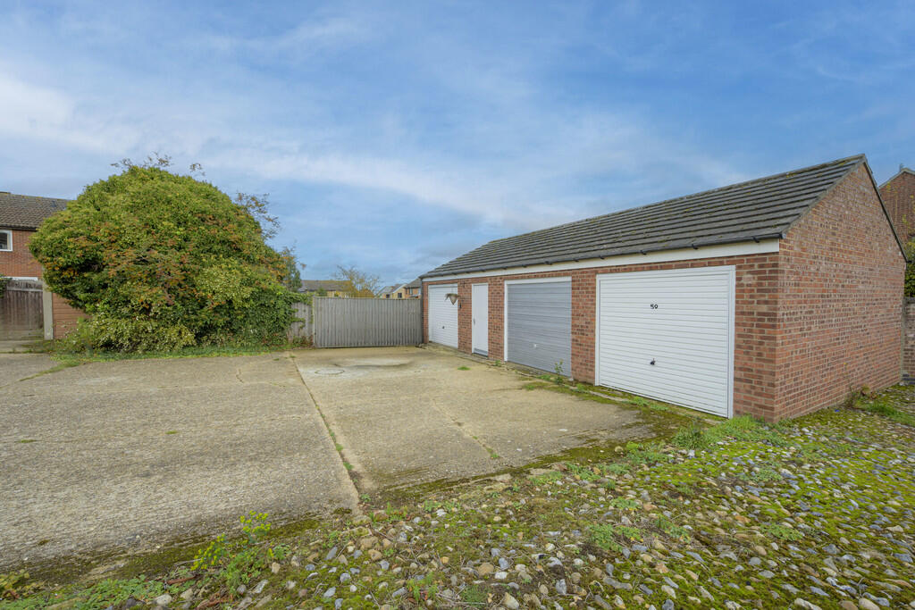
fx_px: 356
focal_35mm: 14
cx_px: 458
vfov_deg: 81.2
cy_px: 305
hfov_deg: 104.2
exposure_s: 1/80
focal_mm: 14
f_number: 8
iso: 100
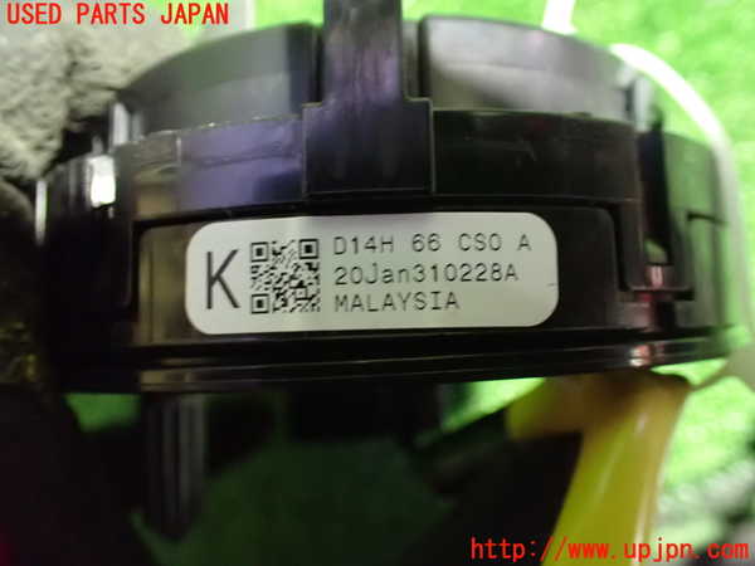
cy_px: 283
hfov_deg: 60.0
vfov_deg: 46.8
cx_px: 378
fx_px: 654
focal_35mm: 30
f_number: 2.3
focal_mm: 5.4
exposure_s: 1/30
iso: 1600
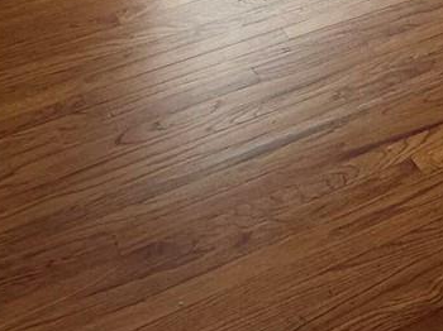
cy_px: -280
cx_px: 511
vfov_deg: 15.3
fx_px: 1049
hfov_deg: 22.3
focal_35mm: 82
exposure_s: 1/99
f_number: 2.2
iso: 64
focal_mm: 2.22
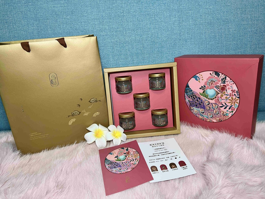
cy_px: 100
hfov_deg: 67.3
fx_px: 199
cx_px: 132
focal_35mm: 26
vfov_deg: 53.1
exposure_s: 1/60
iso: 80
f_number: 1.5
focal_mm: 5.7
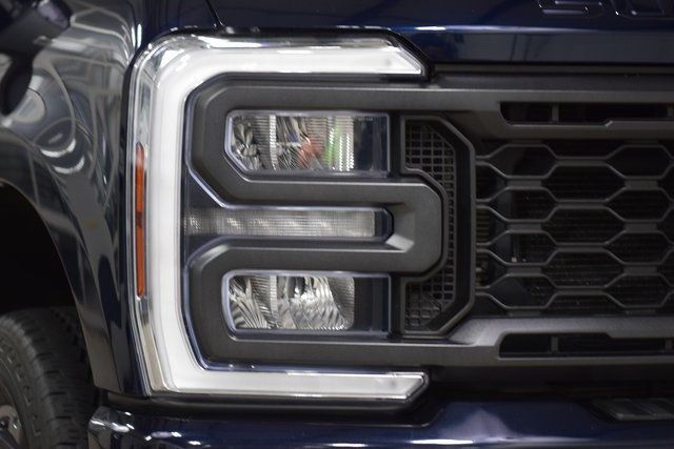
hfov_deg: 19.5
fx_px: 1966
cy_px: 224
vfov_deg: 13.0
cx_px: 337
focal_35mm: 105
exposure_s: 1/125
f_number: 2.8
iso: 1600
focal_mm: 70
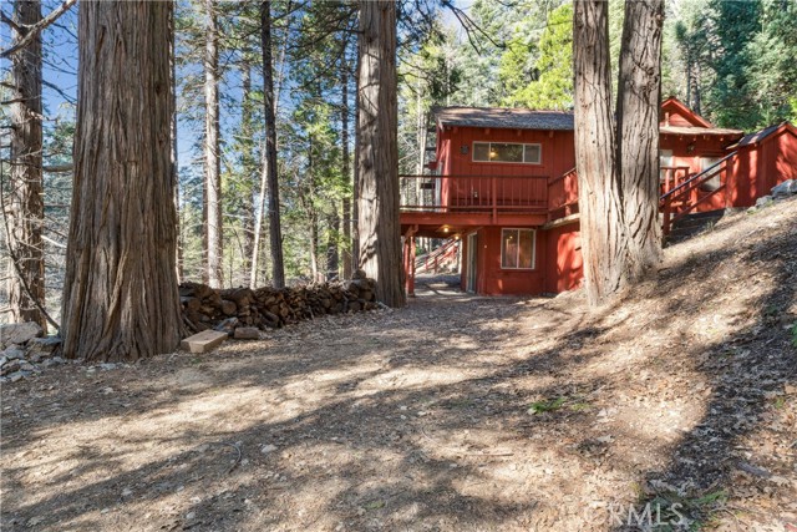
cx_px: 398
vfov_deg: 62.5
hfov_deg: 84.5
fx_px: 438
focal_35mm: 20
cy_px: 266
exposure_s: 1/2.5
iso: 100
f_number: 22
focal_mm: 19.8
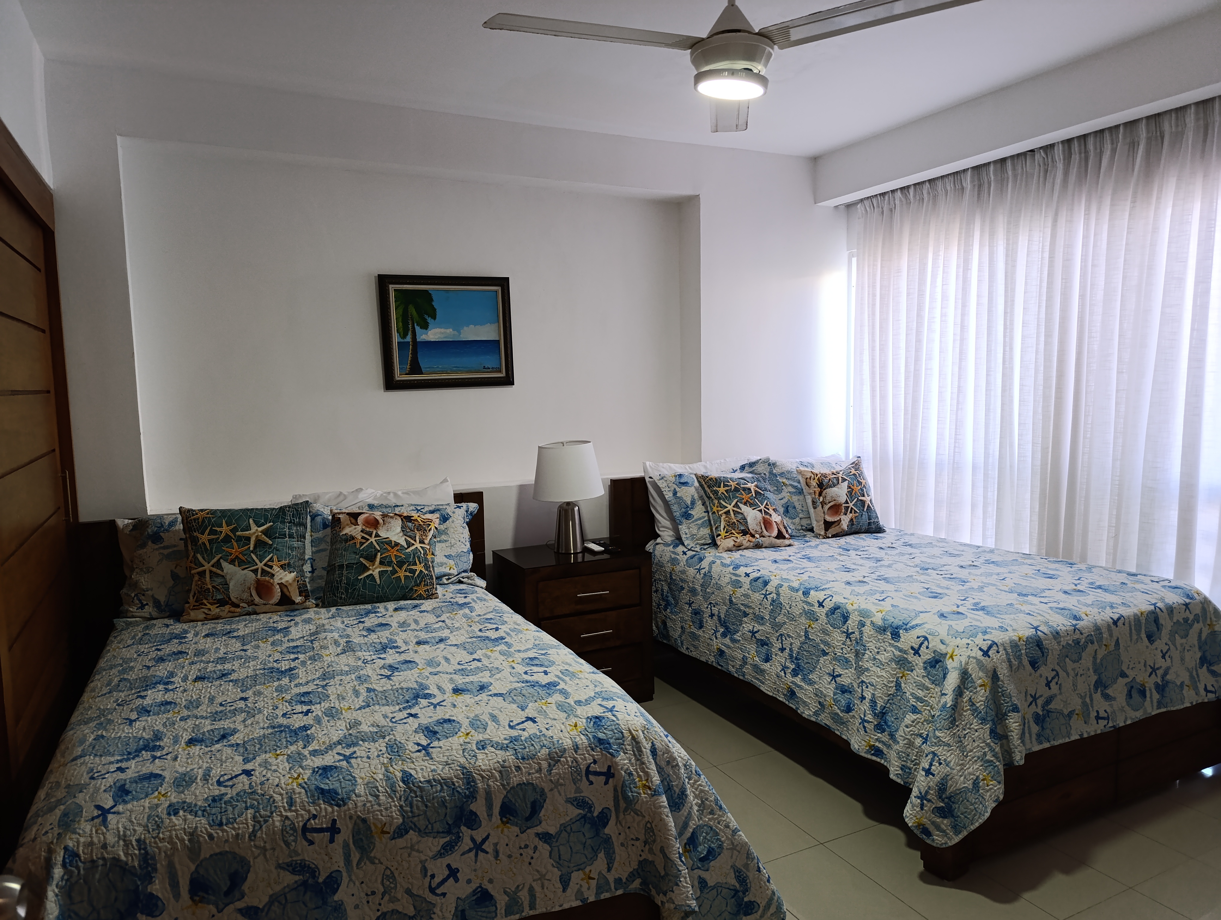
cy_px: 460
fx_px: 812
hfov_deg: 73.8
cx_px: 610
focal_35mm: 23
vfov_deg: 59.0
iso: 640
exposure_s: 1/100
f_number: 1.6
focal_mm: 6.14
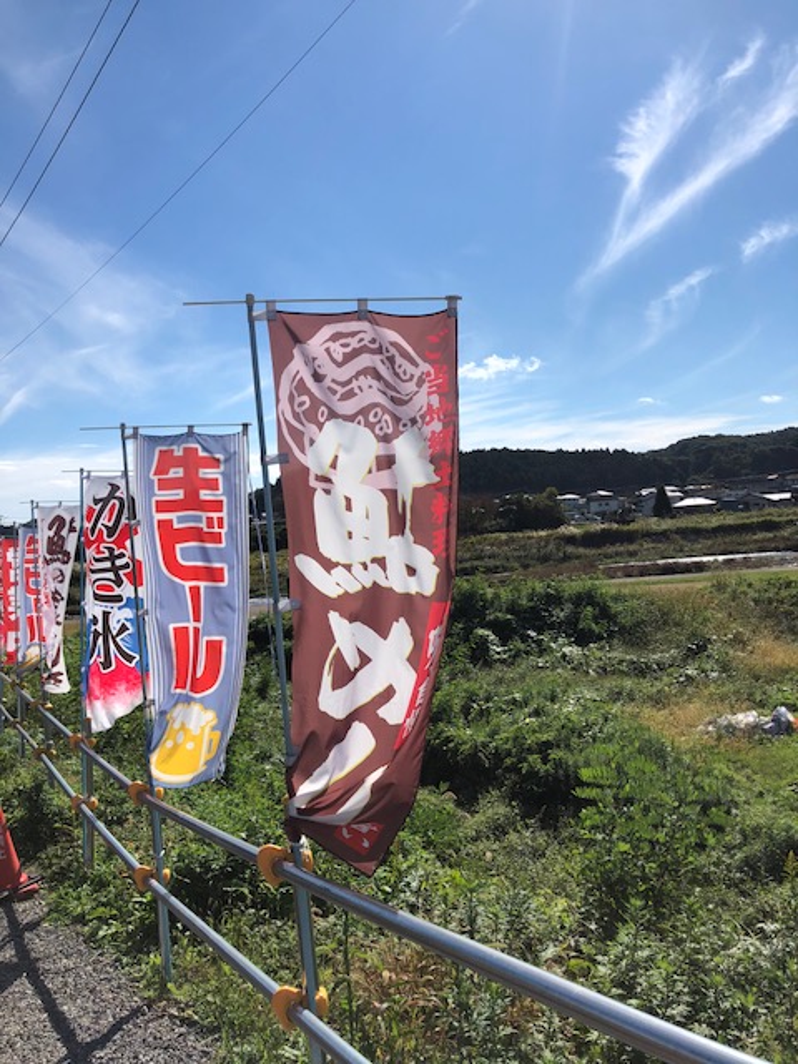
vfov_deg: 61.7
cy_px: 532
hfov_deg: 48.2
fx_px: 891
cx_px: 399
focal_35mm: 29
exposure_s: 1/3745
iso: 20
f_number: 1.8
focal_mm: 3.99
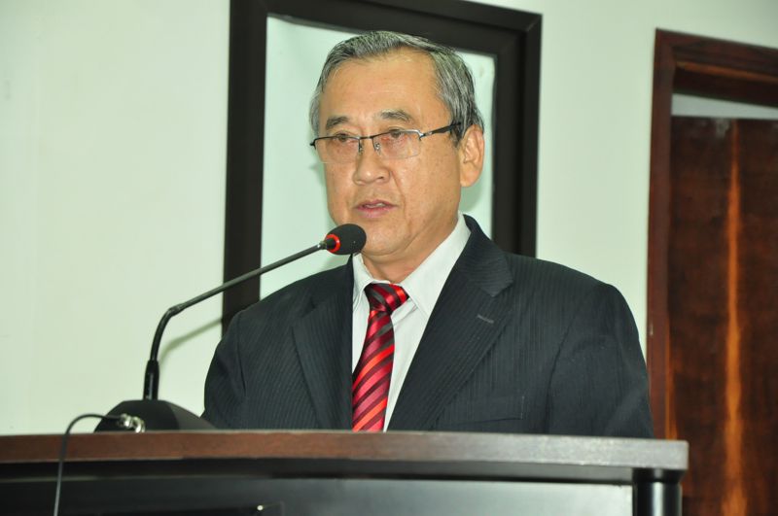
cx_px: 389
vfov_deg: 8.7
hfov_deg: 13.1
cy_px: 258
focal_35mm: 158
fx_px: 3399
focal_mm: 105
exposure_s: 1/100
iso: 1600
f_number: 8
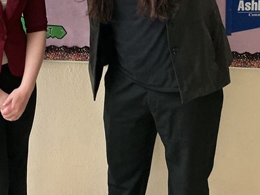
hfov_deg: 25.8
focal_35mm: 75
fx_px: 563
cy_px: 17
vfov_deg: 19.3
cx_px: 83
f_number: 1.8
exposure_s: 1/50
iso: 125
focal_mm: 3
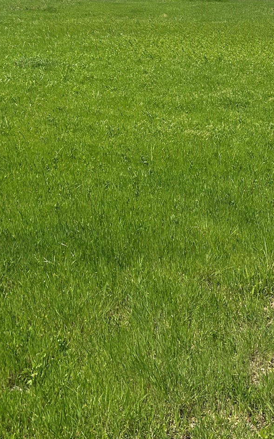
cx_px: 297
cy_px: 82
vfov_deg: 35.0
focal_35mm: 56
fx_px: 669
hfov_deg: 22.0
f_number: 1.5
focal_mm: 5.7
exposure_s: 1/4831
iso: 50
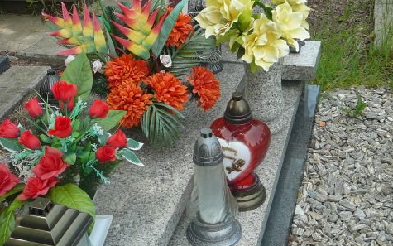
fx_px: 536
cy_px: 115
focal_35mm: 50
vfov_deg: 25.8
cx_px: 197
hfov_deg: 40.3
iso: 80
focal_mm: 5.2
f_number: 2.8
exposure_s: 1/250
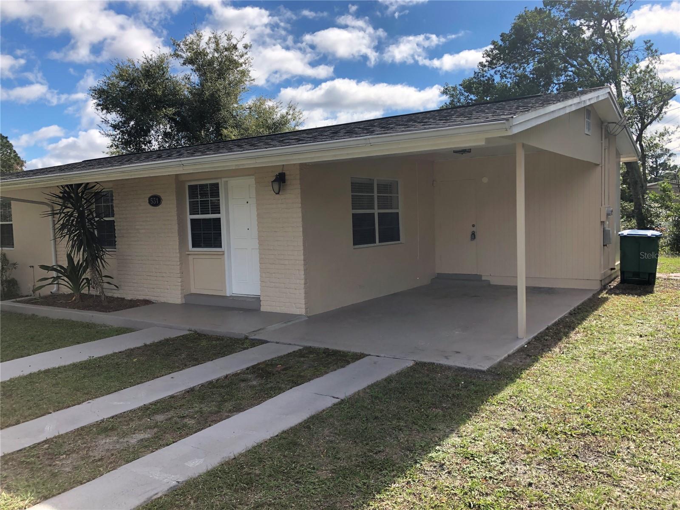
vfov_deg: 49.7
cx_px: 340
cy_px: 255
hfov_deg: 63.4
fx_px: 550
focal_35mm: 28
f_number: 1.8
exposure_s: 1/1453
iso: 20
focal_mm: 3.99
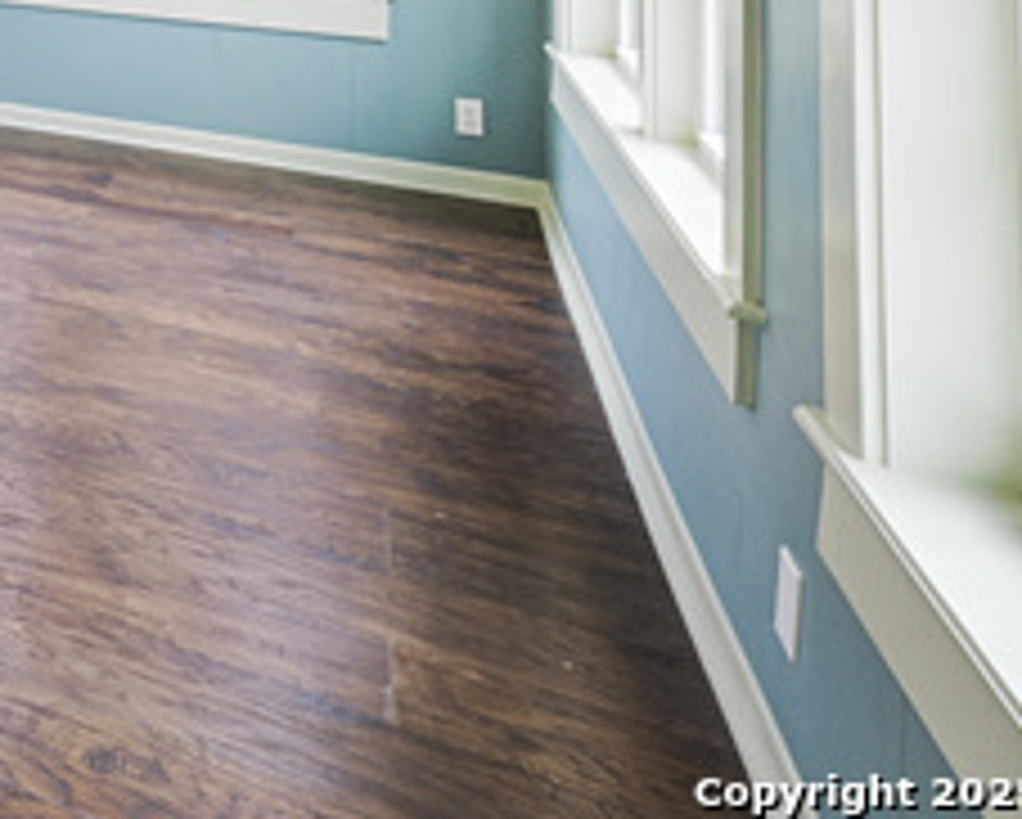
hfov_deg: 32.5
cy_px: -88
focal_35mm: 37
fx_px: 1120
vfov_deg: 34.5
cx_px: -387
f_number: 10
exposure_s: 1/15
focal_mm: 14
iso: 280
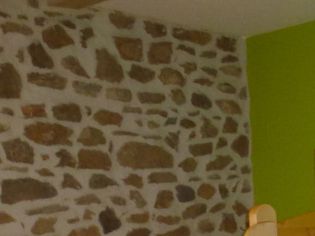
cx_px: 393
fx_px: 755
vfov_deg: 16.2
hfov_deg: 21.6
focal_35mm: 83
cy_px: 354
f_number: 3.3
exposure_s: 1/4
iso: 200
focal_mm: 4.3
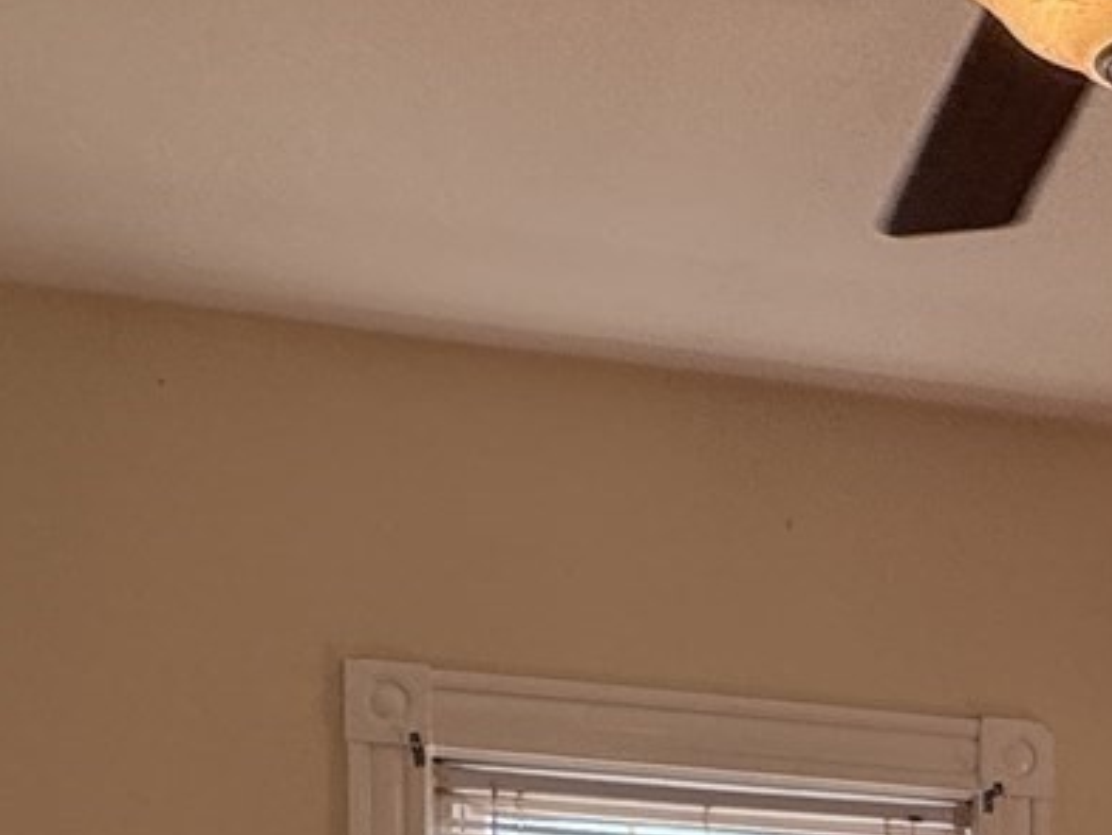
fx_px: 2346
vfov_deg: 16.6
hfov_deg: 25.6
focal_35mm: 73
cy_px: 1534
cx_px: 1055
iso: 50
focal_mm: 2.22
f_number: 2.2
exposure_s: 1/99
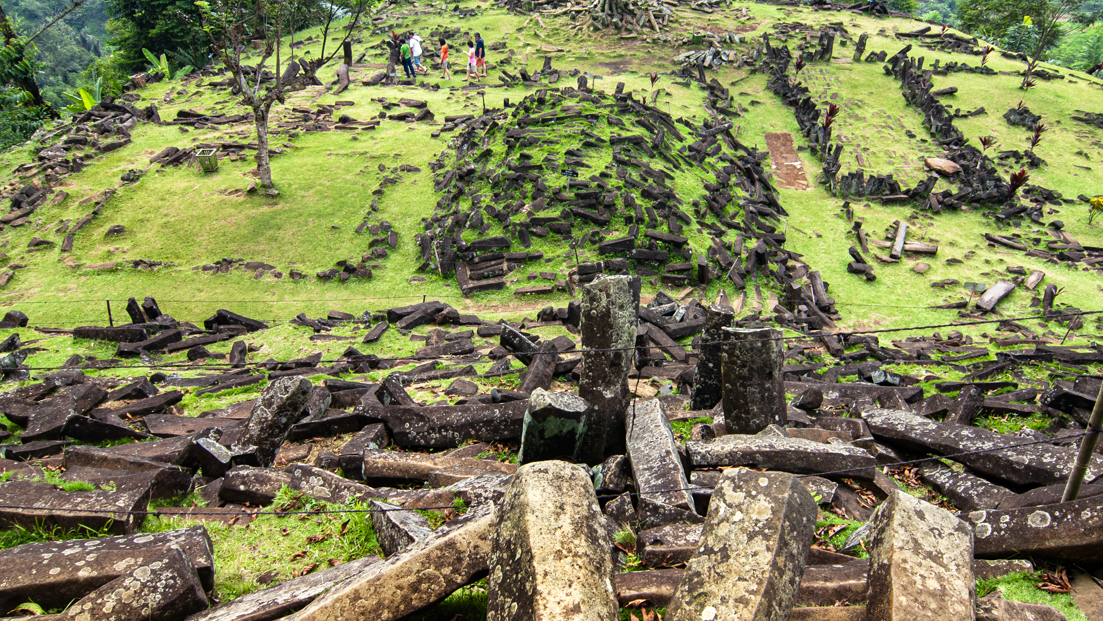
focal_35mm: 24
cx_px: 586
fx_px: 702
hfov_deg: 76.2
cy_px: 302
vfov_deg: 47.7
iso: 320
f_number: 7.1
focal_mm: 12
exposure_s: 1/100
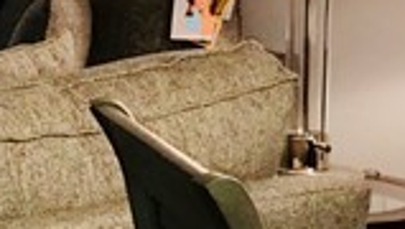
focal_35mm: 196
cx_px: -262
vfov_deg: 6.2
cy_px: 10
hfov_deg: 10.5
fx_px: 2108
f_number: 1.8
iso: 25
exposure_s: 1/30
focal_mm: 3.99
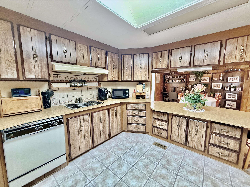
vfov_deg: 85.7
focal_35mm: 14
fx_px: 101
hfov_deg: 102.1
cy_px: 94
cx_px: 125
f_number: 2.2
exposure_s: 1/60
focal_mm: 2.22
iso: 640
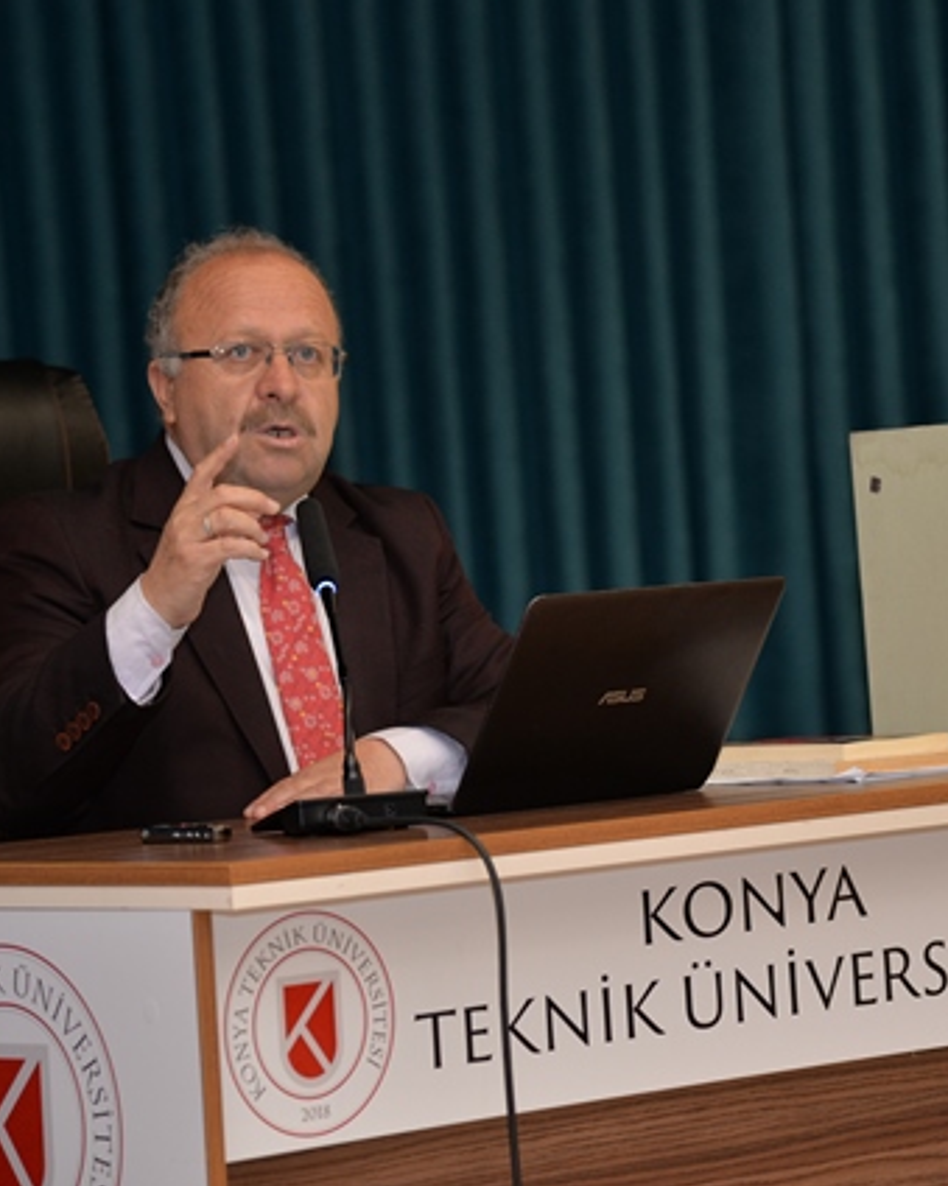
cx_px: 501
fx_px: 5964
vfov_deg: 11.4
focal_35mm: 170
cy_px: 592
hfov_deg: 9.1
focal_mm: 120
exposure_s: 1/60
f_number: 4
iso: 800
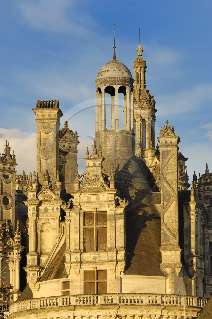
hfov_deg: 6.5
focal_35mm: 210
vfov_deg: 9.8
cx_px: 106
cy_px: 160
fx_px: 1861
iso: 100
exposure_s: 1/250
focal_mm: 140
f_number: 4.5
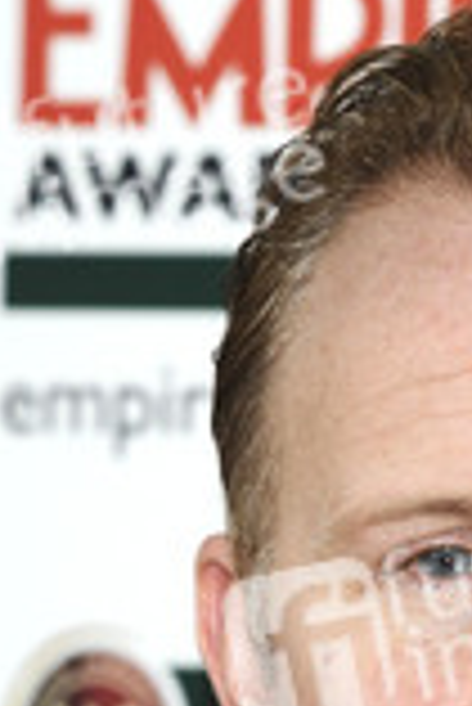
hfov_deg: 2.3
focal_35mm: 593
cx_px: 587
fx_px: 11641
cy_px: 850
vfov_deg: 3.5
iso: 200
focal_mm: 155
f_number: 4.5
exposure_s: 1/200
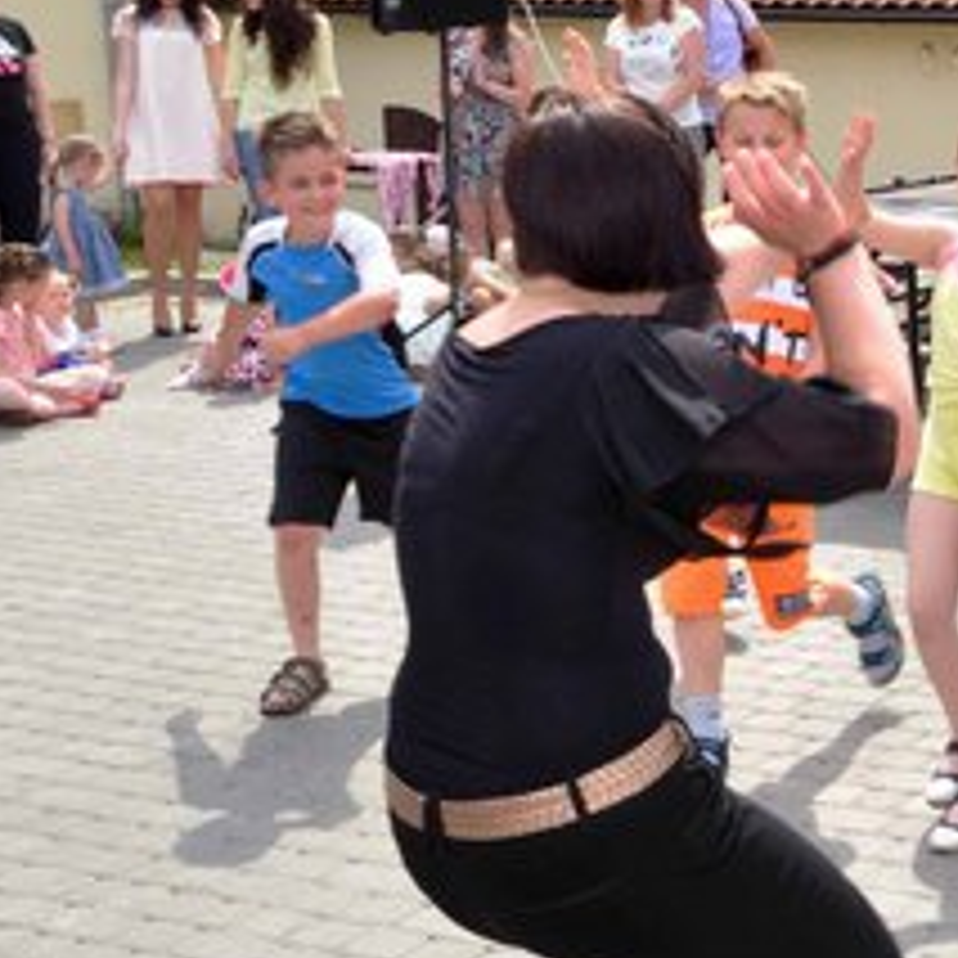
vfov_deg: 24.6
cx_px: 1304
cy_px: 441
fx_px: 2192
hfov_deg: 21.8
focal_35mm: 70
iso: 500
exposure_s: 1/200
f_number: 14
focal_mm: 18
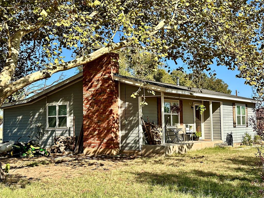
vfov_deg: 30.3
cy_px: 99
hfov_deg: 39.7
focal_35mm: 48
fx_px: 366
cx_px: 132
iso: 64
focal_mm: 6.86
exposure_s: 1/3257
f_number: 1.78
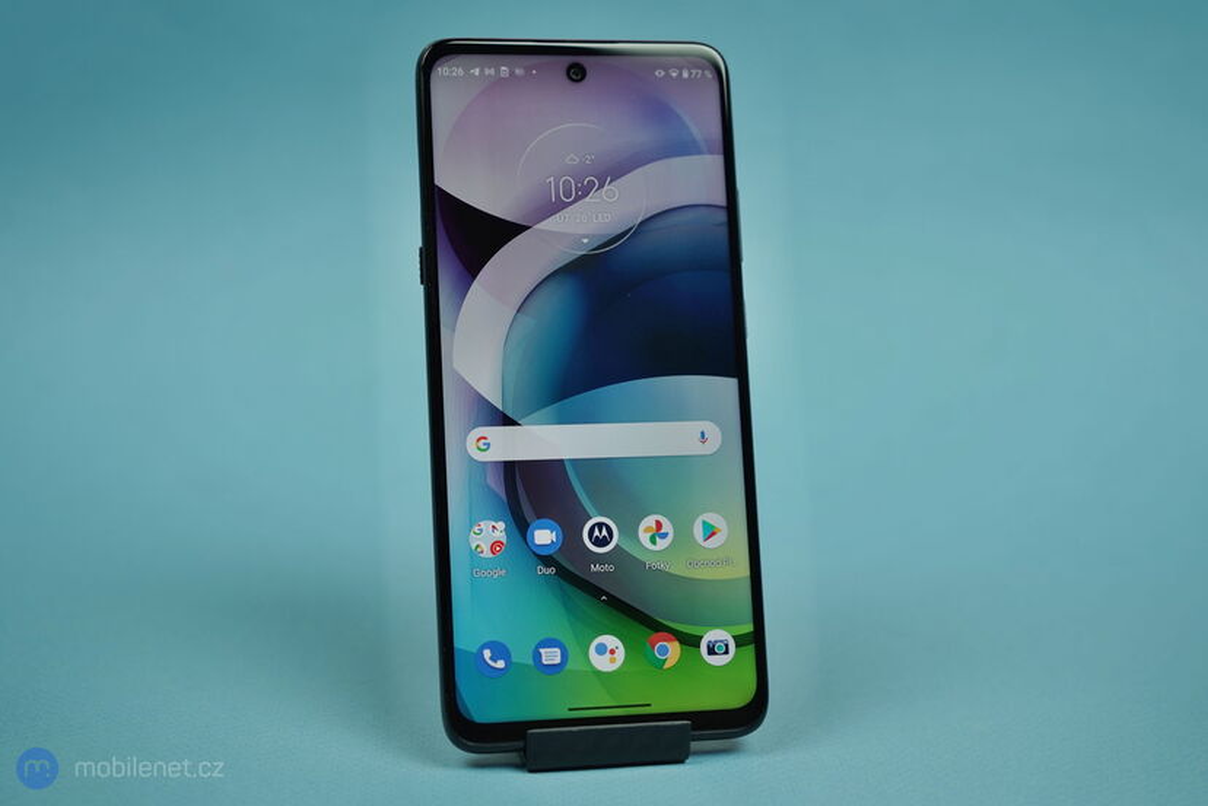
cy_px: 403
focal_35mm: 53
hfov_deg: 37.5
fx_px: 1778
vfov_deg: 25.5
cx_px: 604
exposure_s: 1/160
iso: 250
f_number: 4
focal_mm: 53
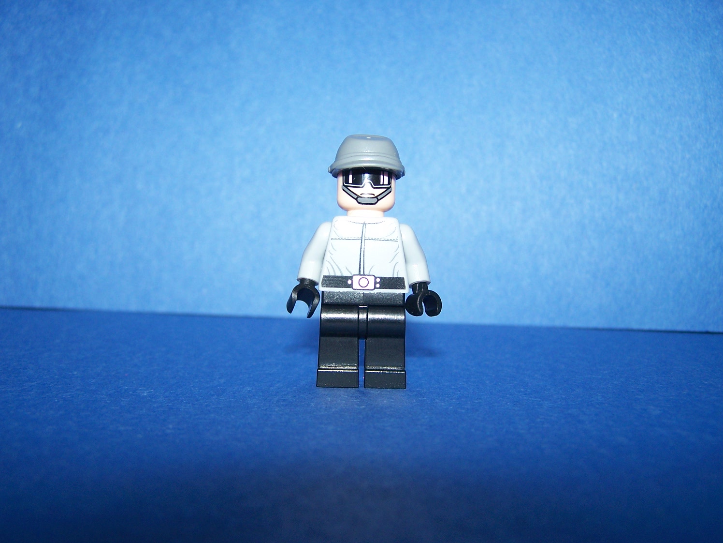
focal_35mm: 38
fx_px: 794
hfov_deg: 49.0
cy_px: 272
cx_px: 362
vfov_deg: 37.7
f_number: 2.8
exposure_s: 1/60
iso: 80
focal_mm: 6.3
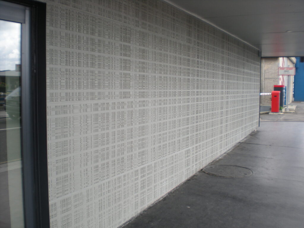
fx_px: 334
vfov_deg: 37.7
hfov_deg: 49.0
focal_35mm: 38
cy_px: 114
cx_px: 152
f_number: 3.1
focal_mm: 6.3
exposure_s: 1/155
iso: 64
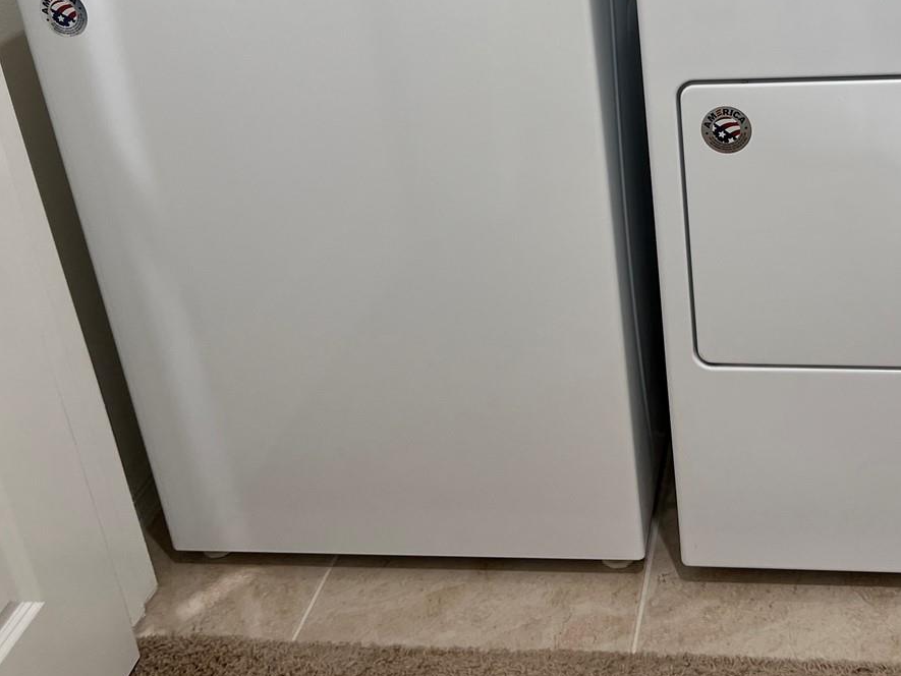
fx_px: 1224
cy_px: 144
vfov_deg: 30.2
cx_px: 667
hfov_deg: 39.4
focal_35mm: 47
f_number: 1.5
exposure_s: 1/60
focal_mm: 5.7
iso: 80
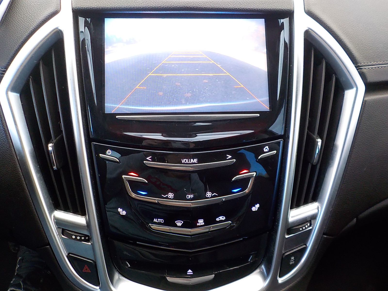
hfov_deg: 60.0
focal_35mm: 30
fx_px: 336
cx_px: 194
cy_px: 146
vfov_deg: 46.8
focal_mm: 4.1
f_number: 3.3
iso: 220
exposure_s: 1/30
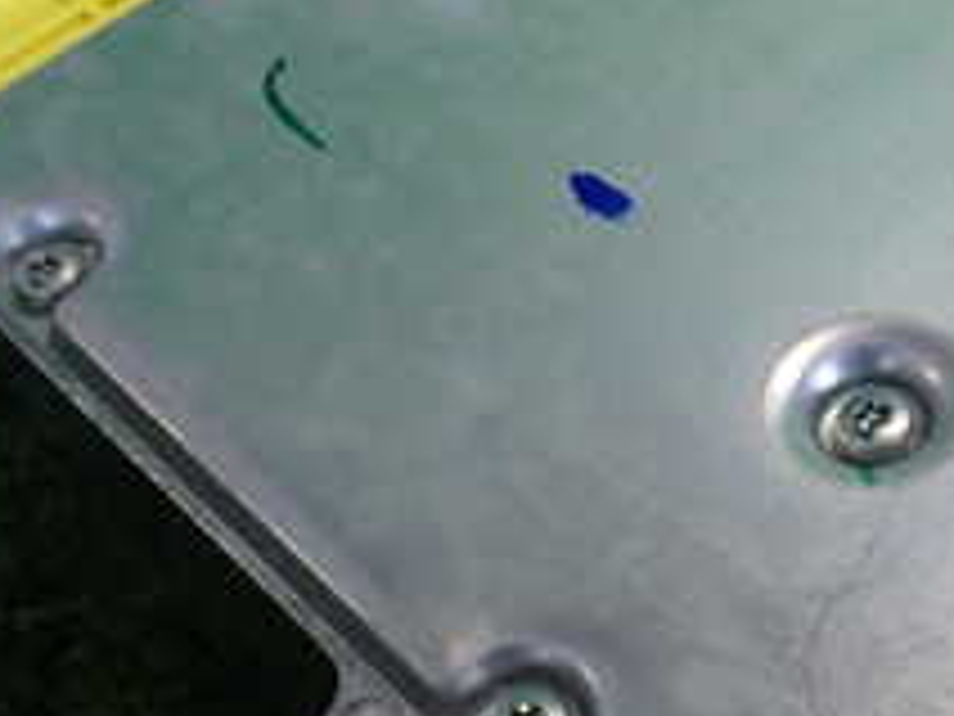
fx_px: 2343
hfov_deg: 22.8
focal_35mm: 85
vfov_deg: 17.3
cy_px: 455
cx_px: 711
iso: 200
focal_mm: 5.4
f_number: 2.3
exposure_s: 1/50
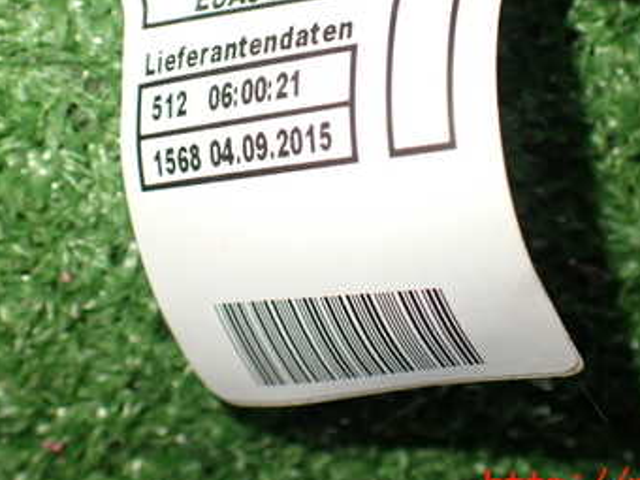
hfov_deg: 36.2
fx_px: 980
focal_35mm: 53
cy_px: 88
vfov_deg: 26.9
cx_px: 344
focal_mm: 5.4
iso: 320
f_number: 2.3
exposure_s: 1/125
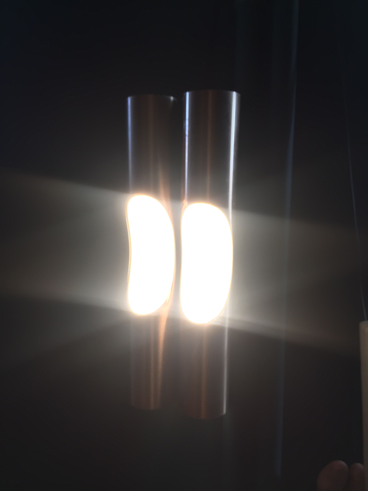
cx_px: 184
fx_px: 411
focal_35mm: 29
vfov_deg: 61.7
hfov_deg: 48.2
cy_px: 246
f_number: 2.2
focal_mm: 4.15
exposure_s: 1/33
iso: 50
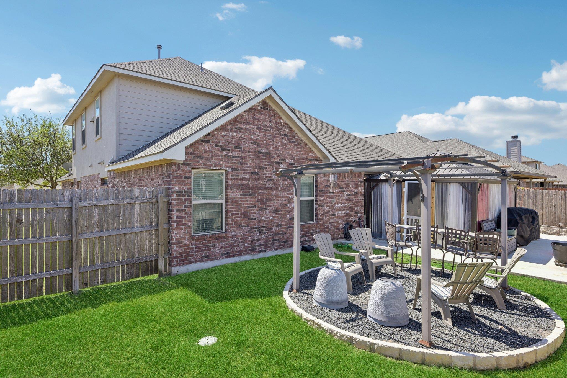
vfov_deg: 63.2
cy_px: 189
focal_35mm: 20
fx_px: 307
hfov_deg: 85.4
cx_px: 284
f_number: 8
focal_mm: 19.5
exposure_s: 1/125
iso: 100
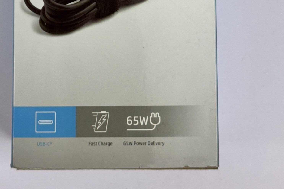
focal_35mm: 86
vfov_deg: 15.2
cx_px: 110
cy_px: -52
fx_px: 678
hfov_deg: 23.6
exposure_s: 1/100
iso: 64
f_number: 1.78
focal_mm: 6.76
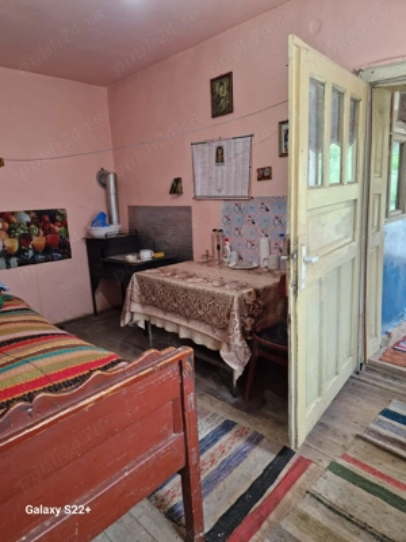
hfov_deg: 58.9
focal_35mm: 23
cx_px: 203
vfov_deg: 73.9
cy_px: 271
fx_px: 360
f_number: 1.8
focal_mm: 5.4
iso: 200
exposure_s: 1/100
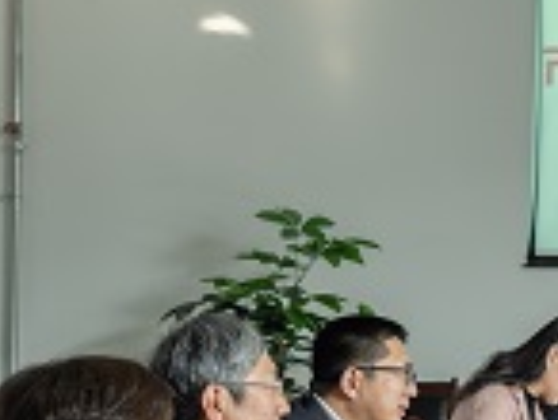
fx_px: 2015
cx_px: 860
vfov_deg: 11.7
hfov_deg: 14.6
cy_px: 489
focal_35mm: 125
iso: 100
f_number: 2.8
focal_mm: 23
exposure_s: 1/50
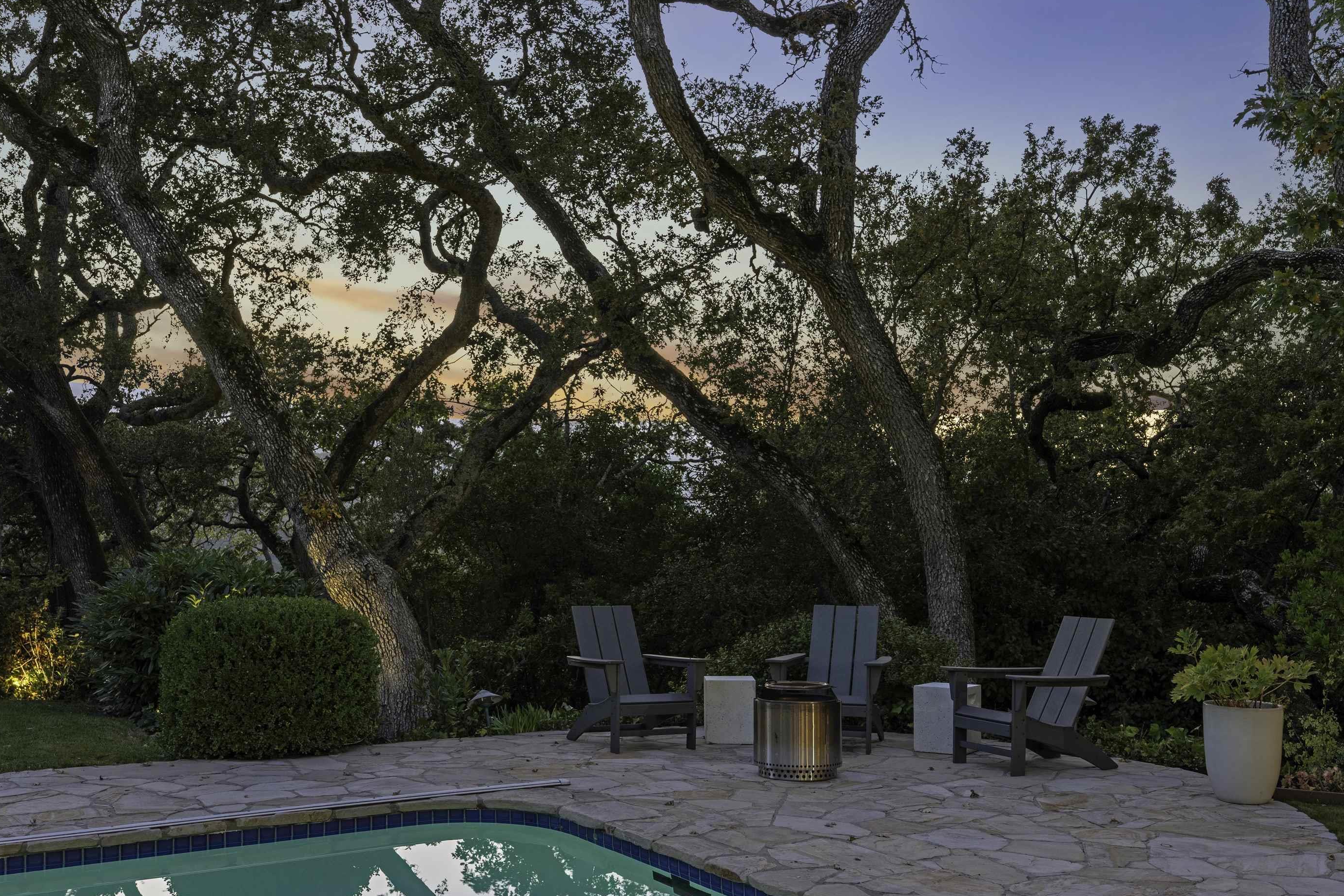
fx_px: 1456
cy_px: 487
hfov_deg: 49.5
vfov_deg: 34.2
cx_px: 604
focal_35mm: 39
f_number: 9
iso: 100
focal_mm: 35
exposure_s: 1/3
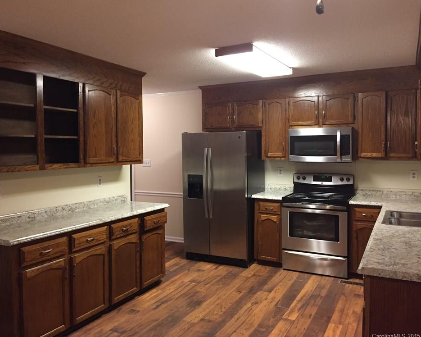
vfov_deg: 47.1
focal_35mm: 31
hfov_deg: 57.1
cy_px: 168
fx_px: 386
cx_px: 193
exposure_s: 1/30
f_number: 2.2
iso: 200
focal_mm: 4.15
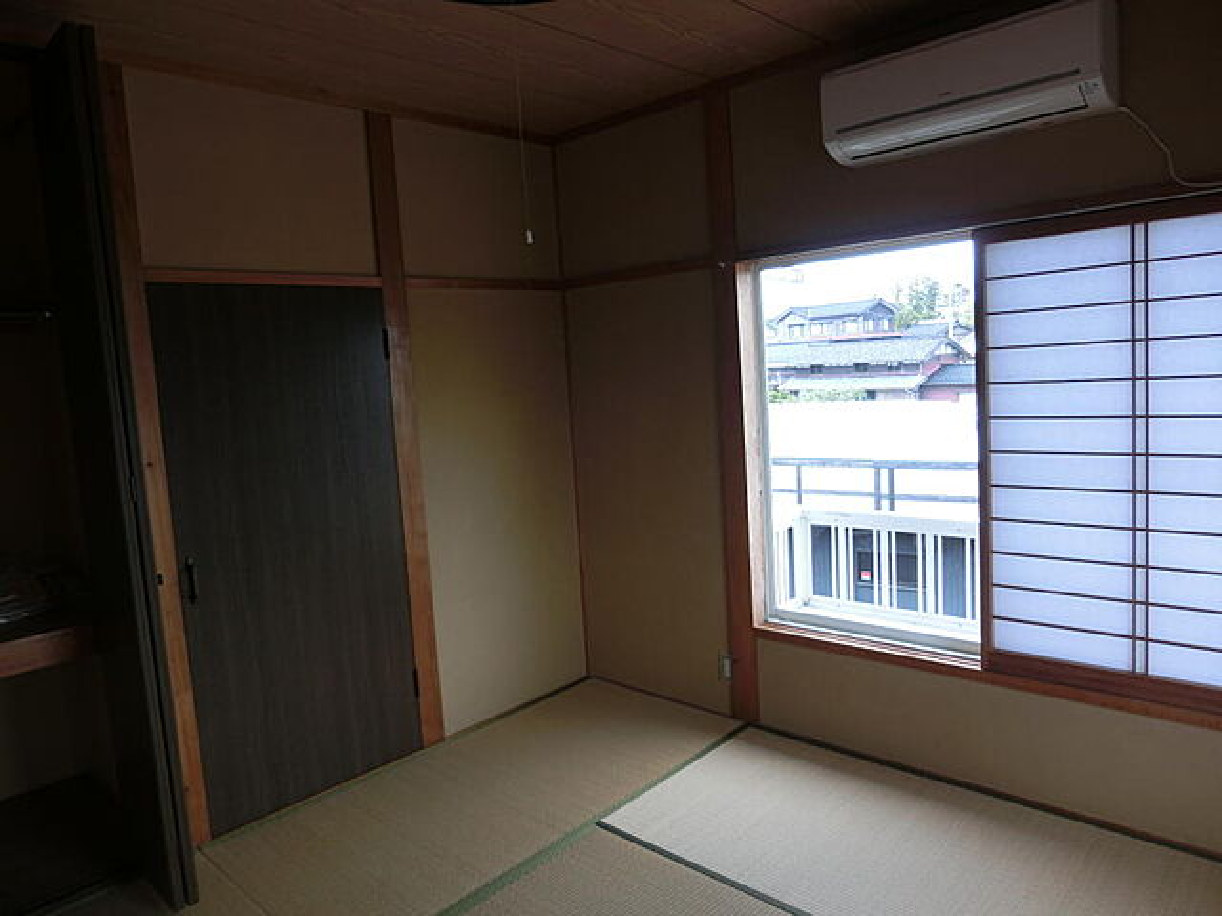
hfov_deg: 71.6
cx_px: 611
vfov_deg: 56.8
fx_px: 847
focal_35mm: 24
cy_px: 458
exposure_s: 1/125
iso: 80
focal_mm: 4.24
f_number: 3
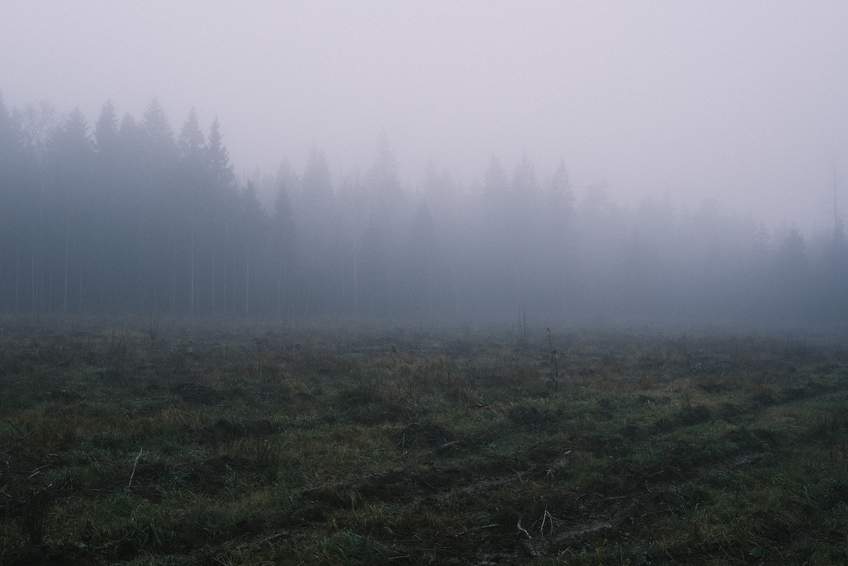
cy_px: 283
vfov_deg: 32.6
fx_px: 966
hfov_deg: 47.4
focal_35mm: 41
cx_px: 424
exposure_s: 1/160
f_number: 8
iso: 320
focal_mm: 27
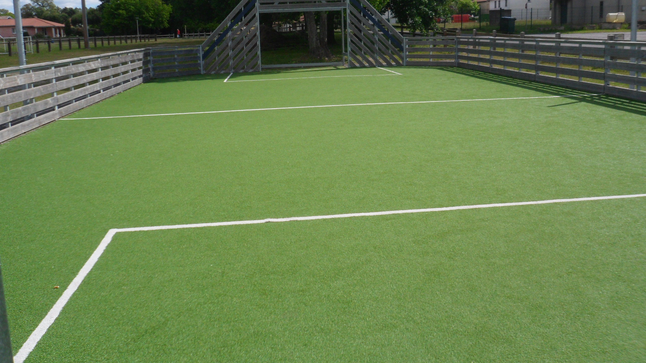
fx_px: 565
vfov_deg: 35.3
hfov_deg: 59.5
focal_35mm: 33
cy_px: 119
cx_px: 323
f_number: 3.5
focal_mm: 5.7
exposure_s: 1/1000
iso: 80
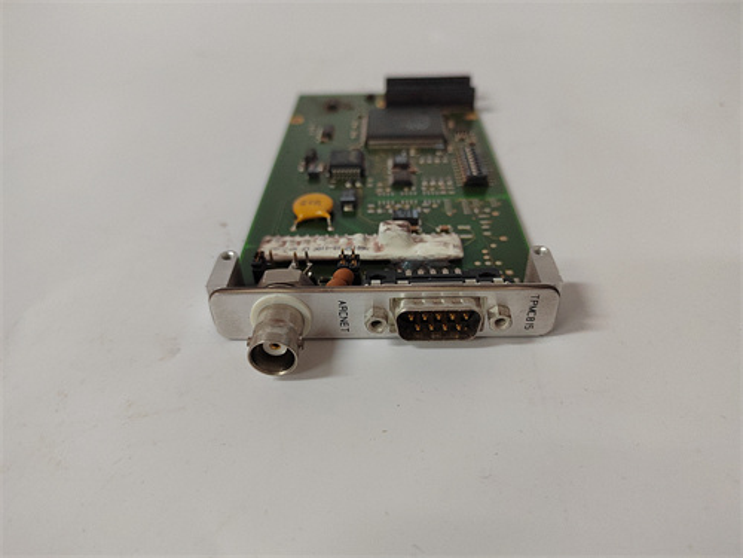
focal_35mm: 23
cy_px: 279
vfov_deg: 58.9
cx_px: 372
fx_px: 494
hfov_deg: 73.9
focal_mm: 5.52
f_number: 1.9
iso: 1859
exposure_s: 1/120
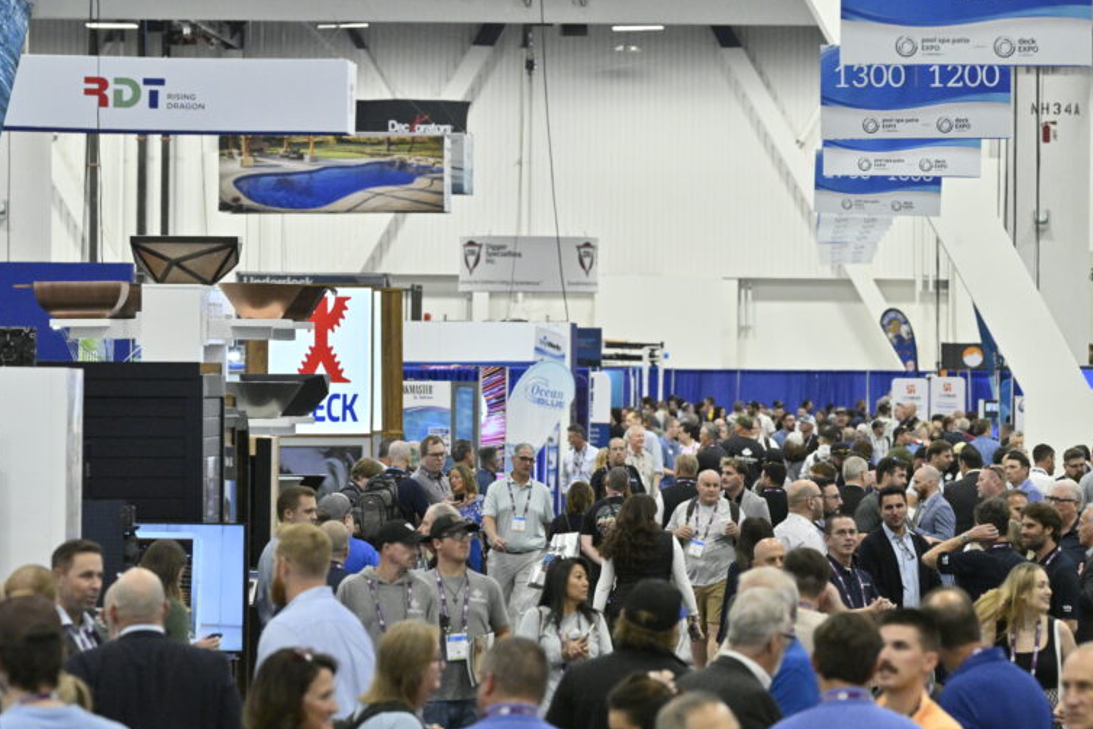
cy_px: 375
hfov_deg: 5.4
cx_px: 655
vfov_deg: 3.6
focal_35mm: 382
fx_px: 11599
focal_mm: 300
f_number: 11
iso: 2500
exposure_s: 1/320
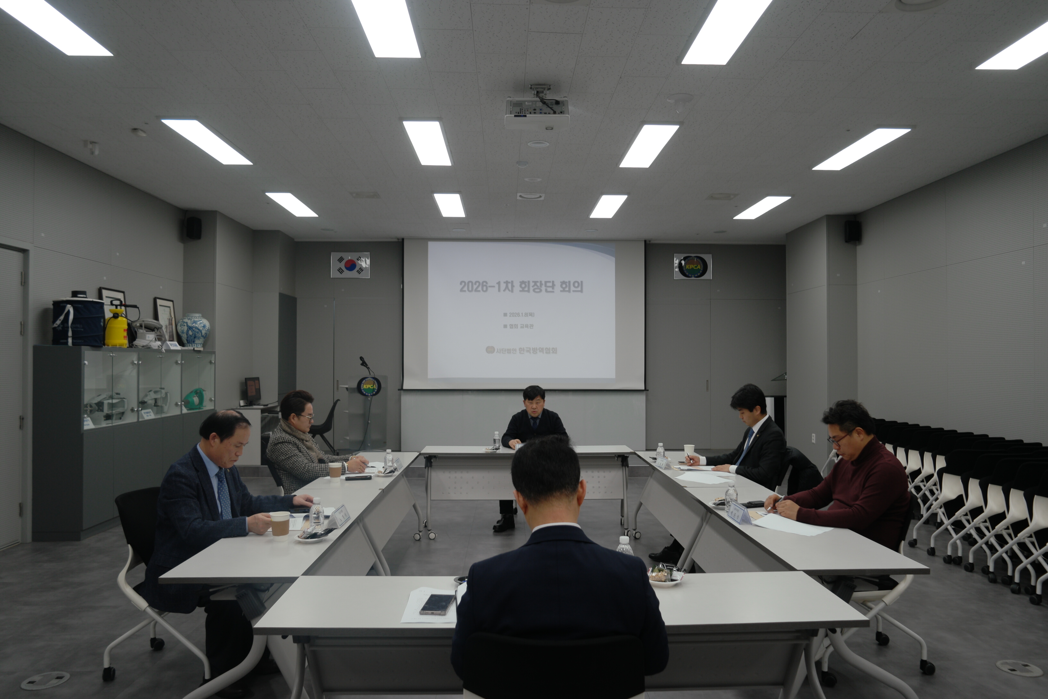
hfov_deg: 73.7
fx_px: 699
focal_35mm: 24
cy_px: 350
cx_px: 524
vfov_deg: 53.1
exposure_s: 1/60
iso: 100
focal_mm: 16
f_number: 3.5
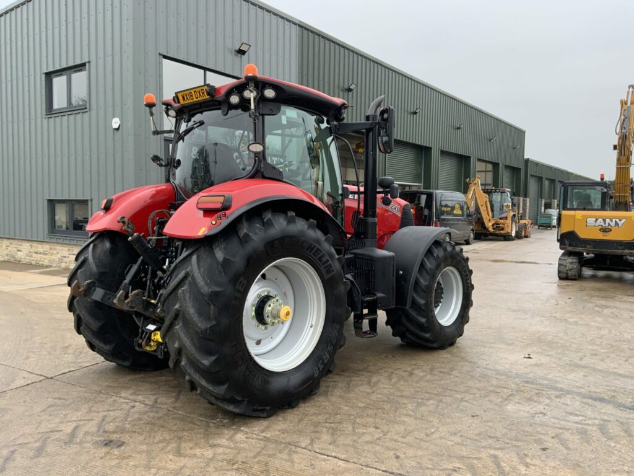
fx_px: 531
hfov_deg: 61.7
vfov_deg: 48.2
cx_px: 317
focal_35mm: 29
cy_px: 238
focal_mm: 3
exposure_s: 1/122
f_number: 1.8
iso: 50
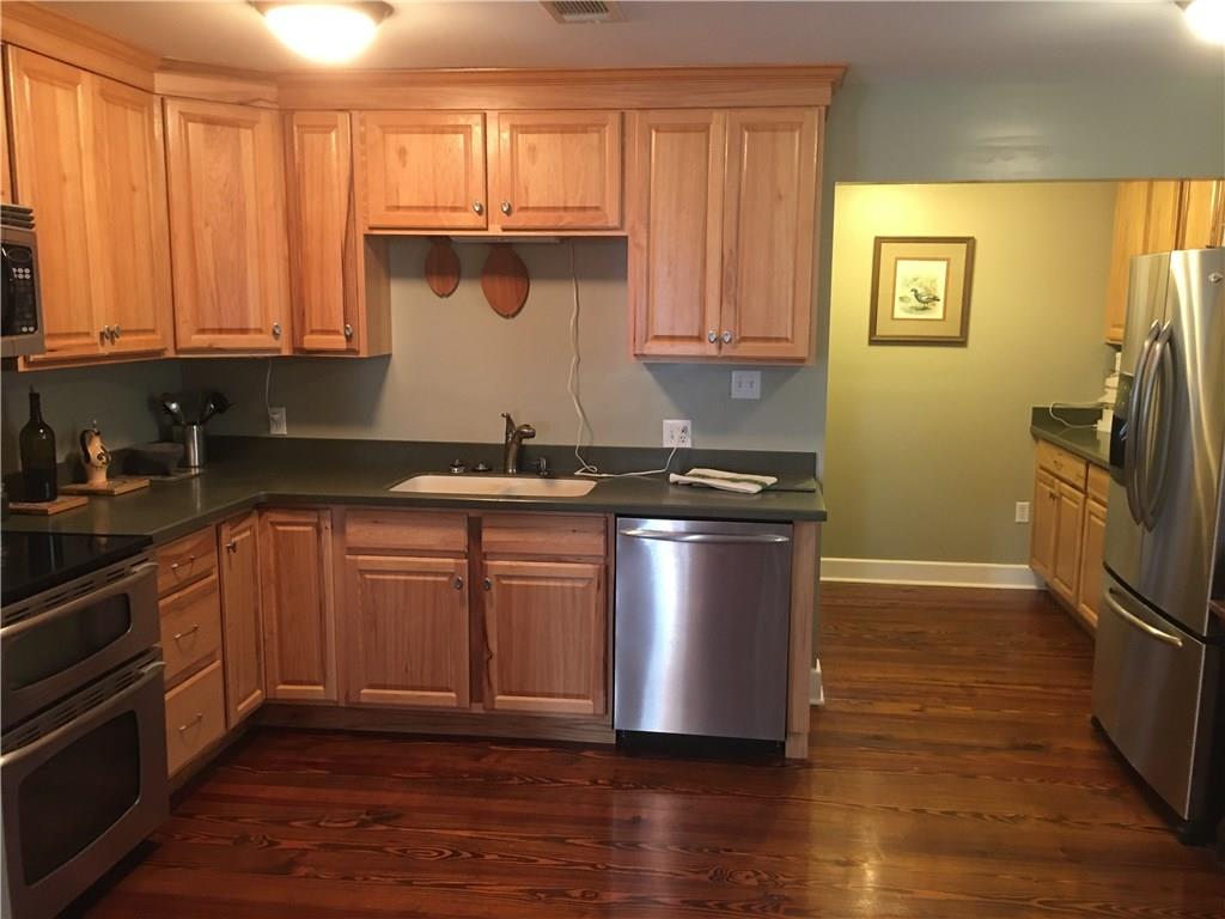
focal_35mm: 29
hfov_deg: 61.7
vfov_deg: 48.2
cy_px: 460
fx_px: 1026
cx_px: 612
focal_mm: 4.15
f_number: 2.2
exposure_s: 1/15
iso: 100
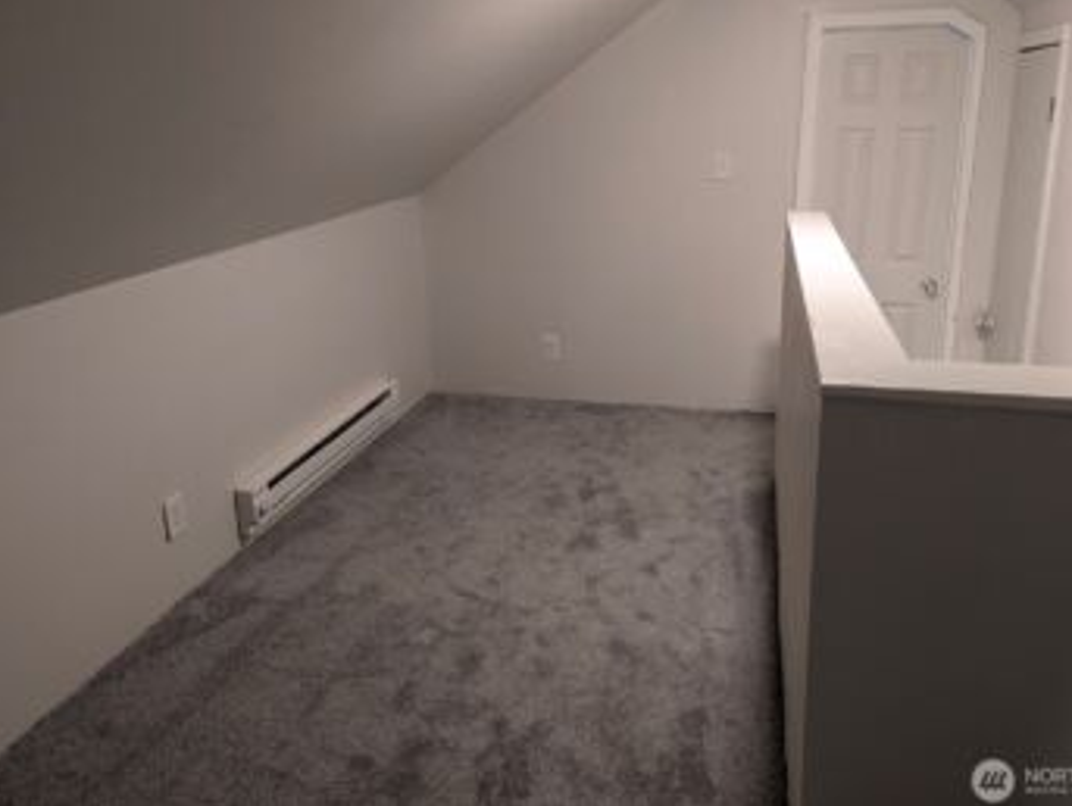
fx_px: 868
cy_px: 342
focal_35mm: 28
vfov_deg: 49.6
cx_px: 550
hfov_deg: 63.4
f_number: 1.85
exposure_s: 1/24
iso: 147
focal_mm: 6.81
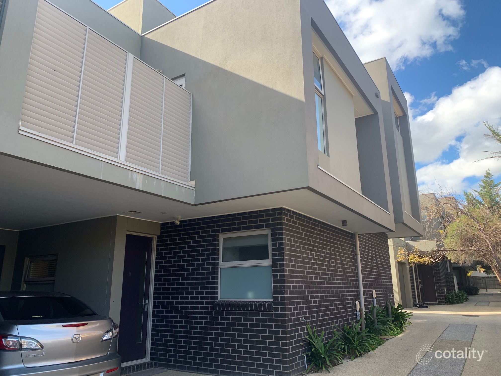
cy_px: 188
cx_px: 250
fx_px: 376
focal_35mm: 26
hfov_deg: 67.3
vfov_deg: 53.1
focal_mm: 4.25
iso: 25
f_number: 1.8
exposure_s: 1/378
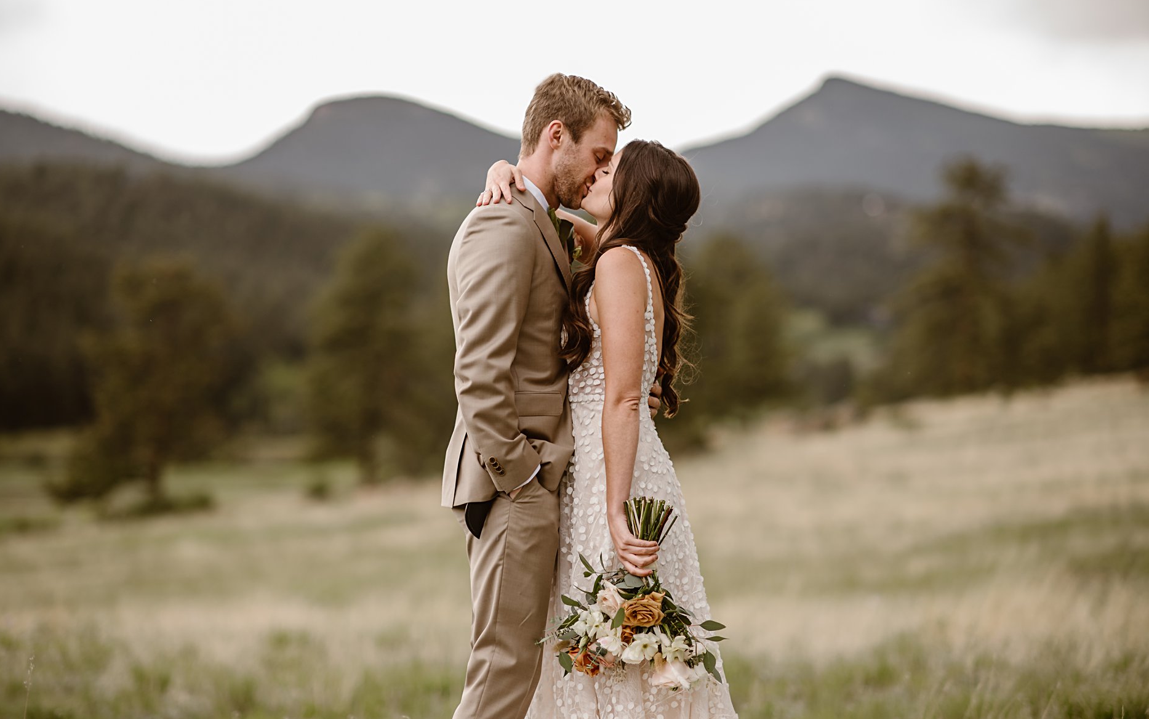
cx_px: 548
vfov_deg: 13.8
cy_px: 382
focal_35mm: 95
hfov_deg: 21.9
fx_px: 2975
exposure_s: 1/1000
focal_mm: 85
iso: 200
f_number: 1.8
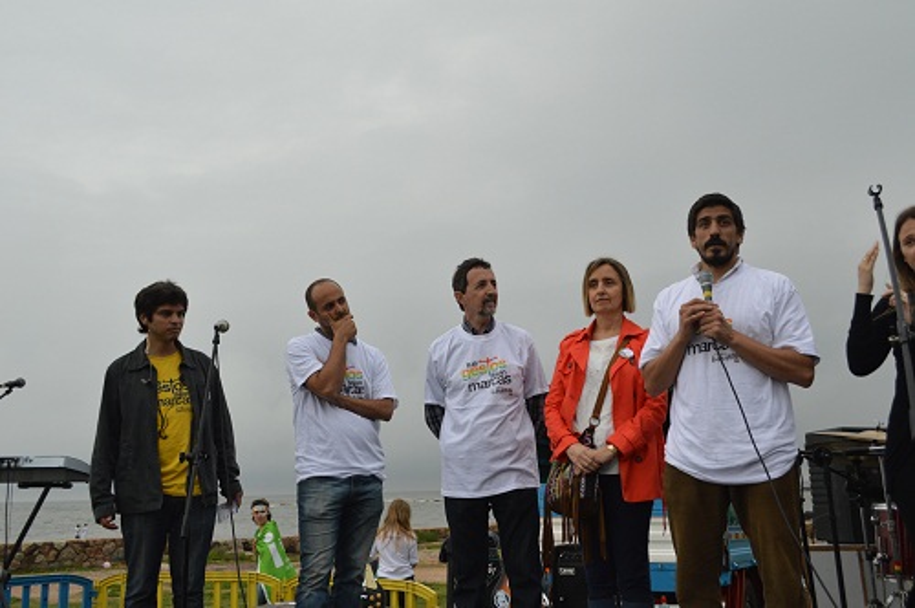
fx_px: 914
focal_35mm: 36
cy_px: 304
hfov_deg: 53.2
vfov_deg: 36.8
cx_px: 458
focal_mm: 24
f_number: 5.6
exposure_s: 1/125
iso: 140
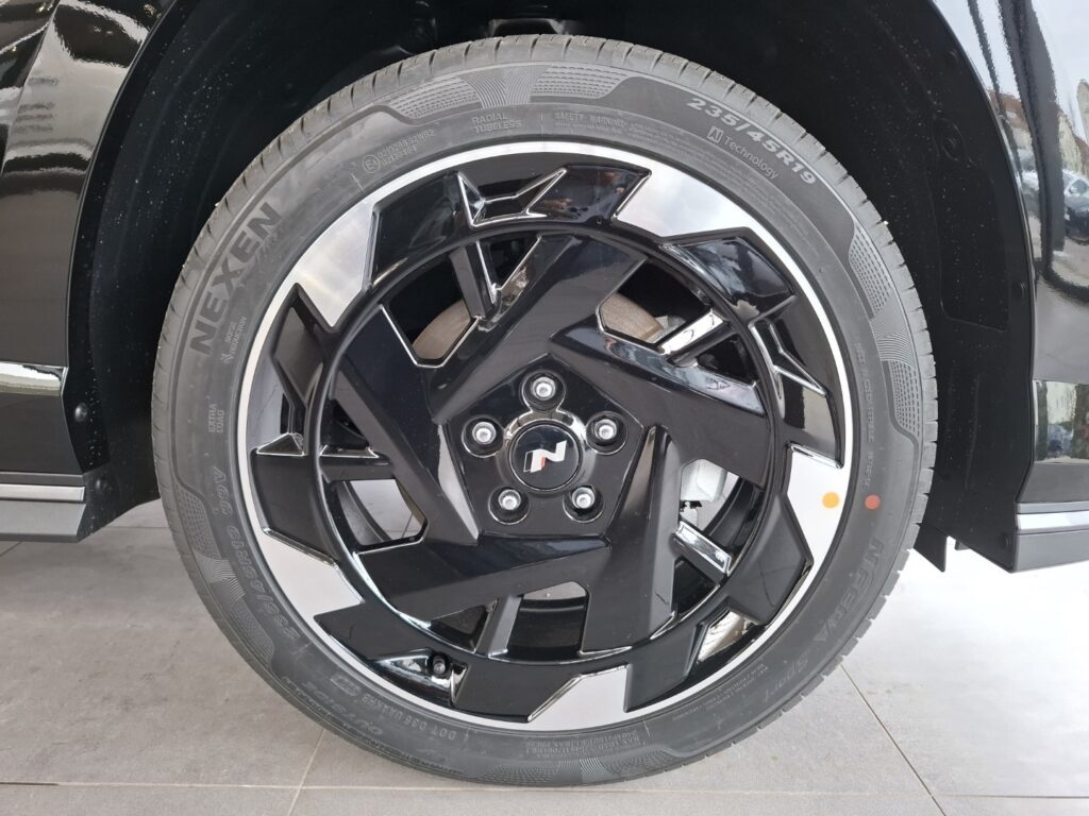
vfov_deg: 58.9
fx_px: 724
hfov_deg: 73.9
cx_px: 544
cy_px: 408
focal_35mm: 23
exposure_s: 1/33
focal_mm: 5.54
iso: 250
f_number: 1.8
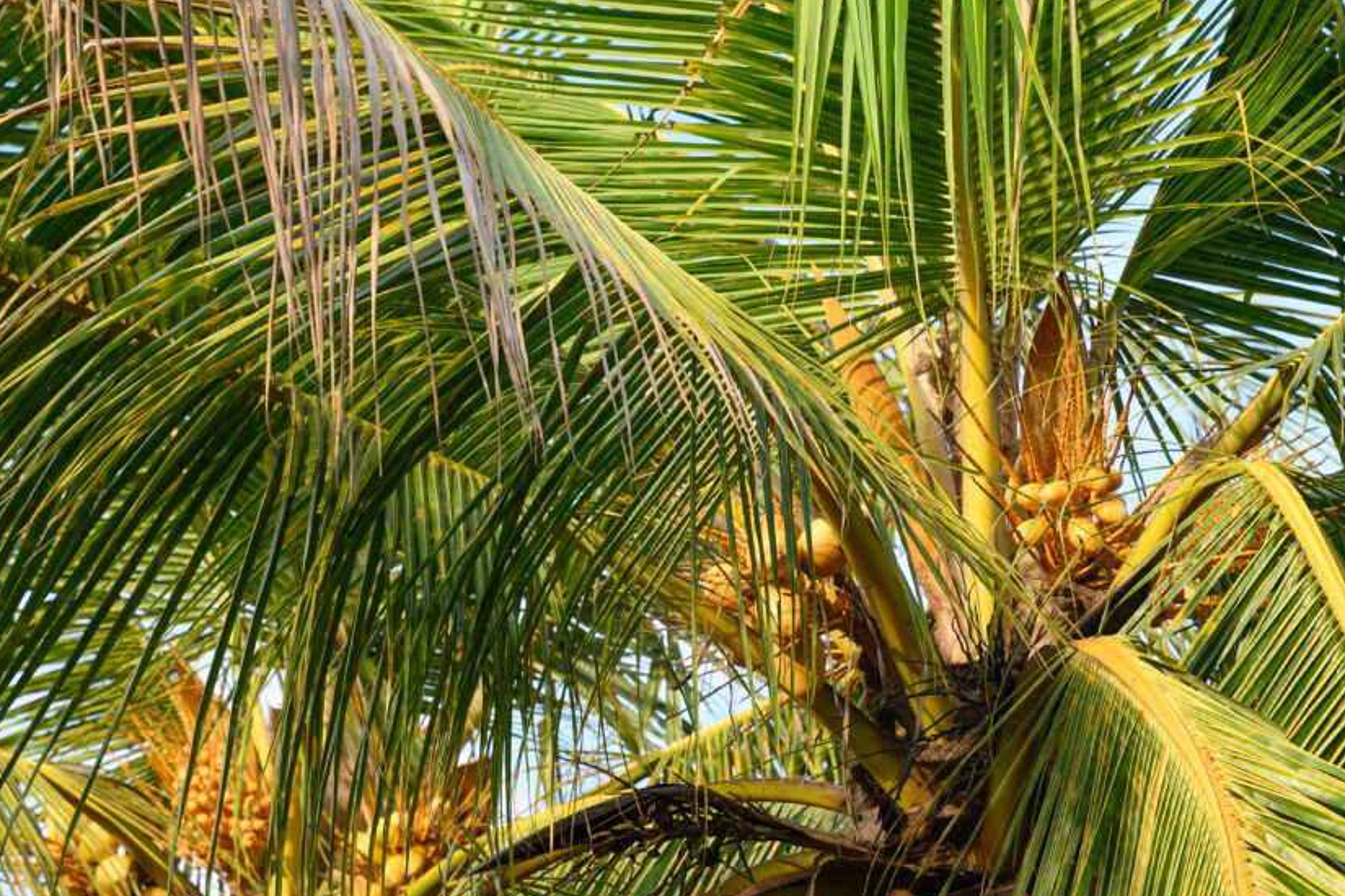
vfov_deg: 9.2
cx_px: 765
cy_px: 485
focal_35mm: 149
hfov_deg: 13.8
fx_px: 5566
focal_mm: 80
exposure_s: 1/125
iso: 100
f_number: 5.6
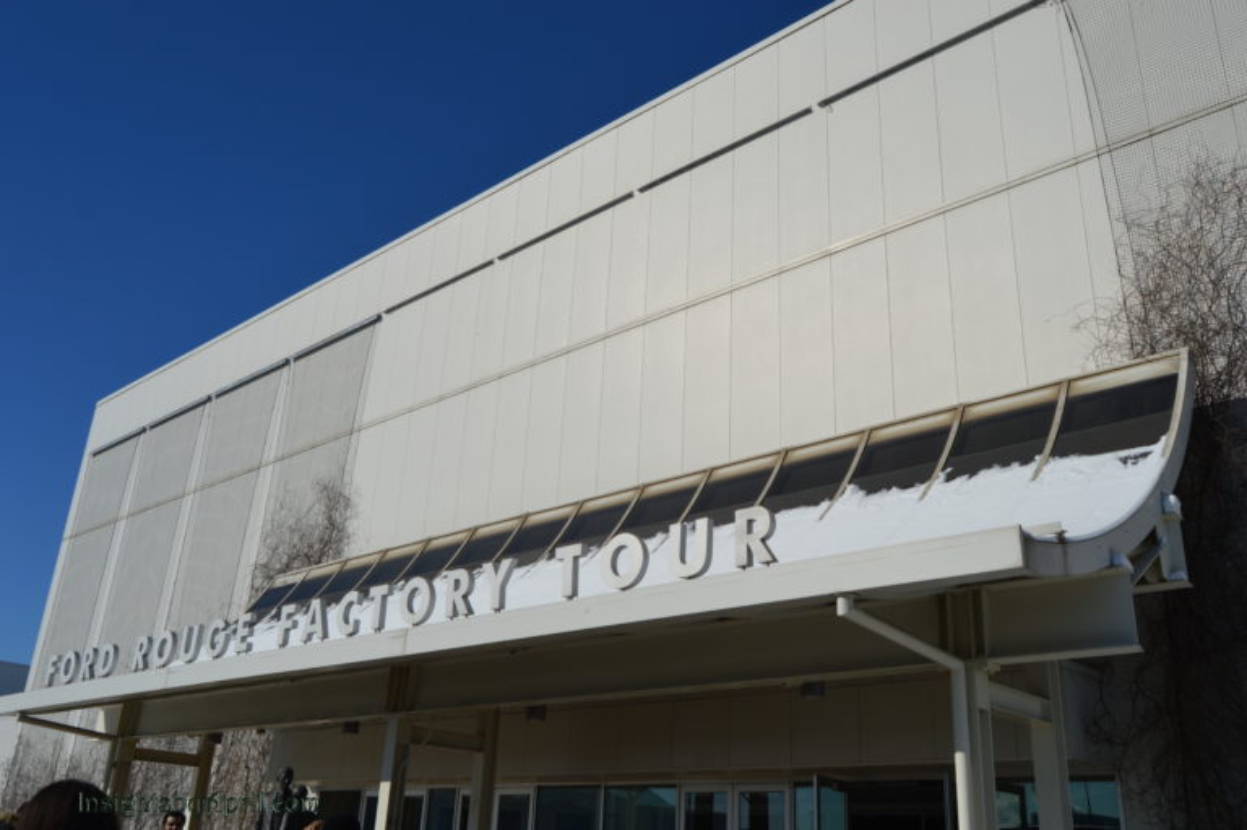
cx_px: 624
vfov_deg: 43.6
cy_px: 415
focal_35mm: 30
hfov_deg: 62.0
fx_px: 1038
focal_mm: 20
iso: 100
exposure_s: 1/500
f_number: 11
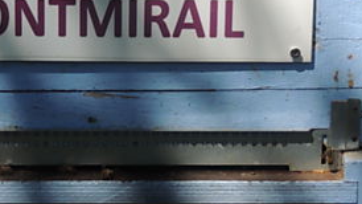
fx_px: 1526
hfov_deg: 13.5
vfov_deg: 7.6
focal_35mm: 159
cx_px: 137
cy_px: -23
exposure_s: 1/500
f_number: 3.6
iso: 100
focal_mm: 8.9
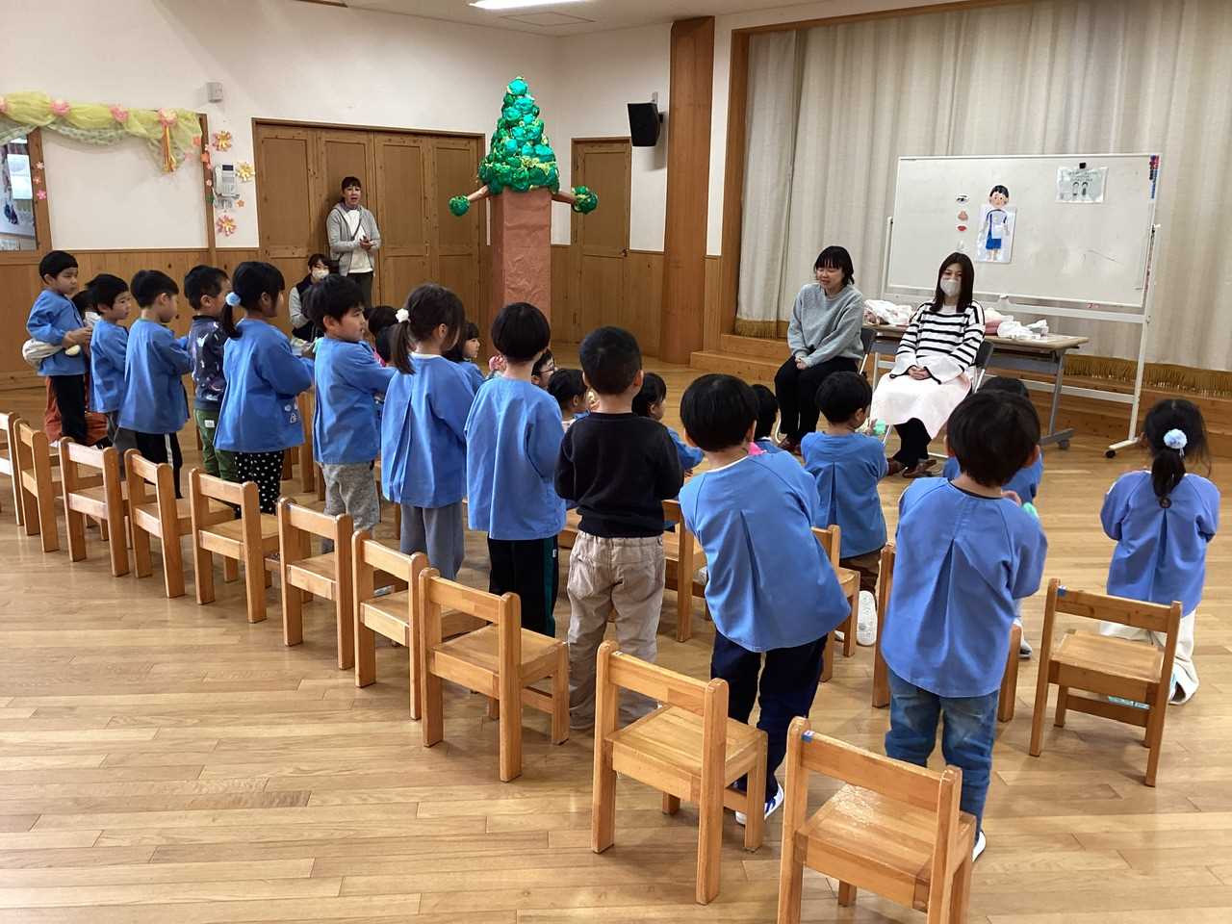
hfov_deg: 58.4
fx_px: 1103
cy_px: 462
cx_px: 616
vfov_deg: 45.4
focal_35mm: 31
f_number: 2.4
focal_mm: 3.3
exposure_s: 1/50
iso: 100
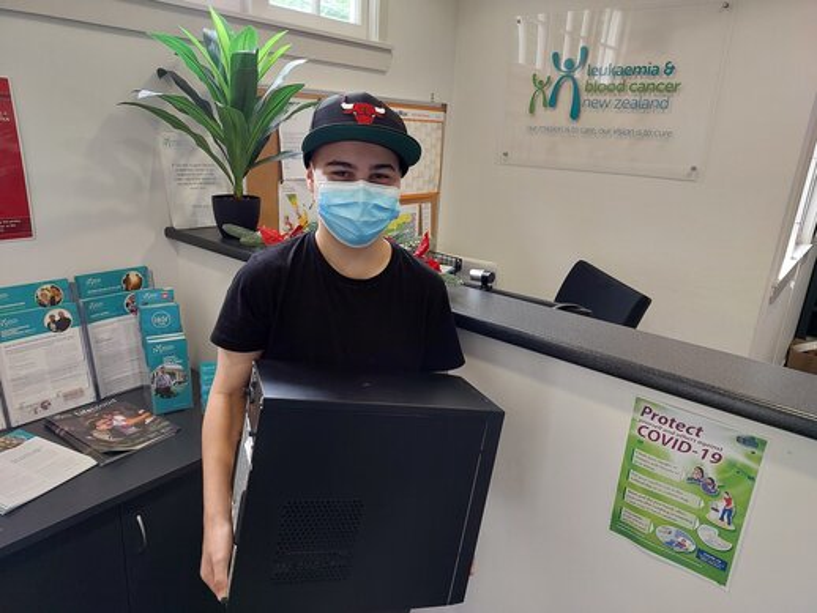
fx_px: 543
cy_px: 306
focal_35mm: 23
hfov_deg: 73.9
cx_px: 408
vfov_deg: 58.9
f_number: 1.8
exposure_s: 1/60
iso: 100
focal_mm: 5.06
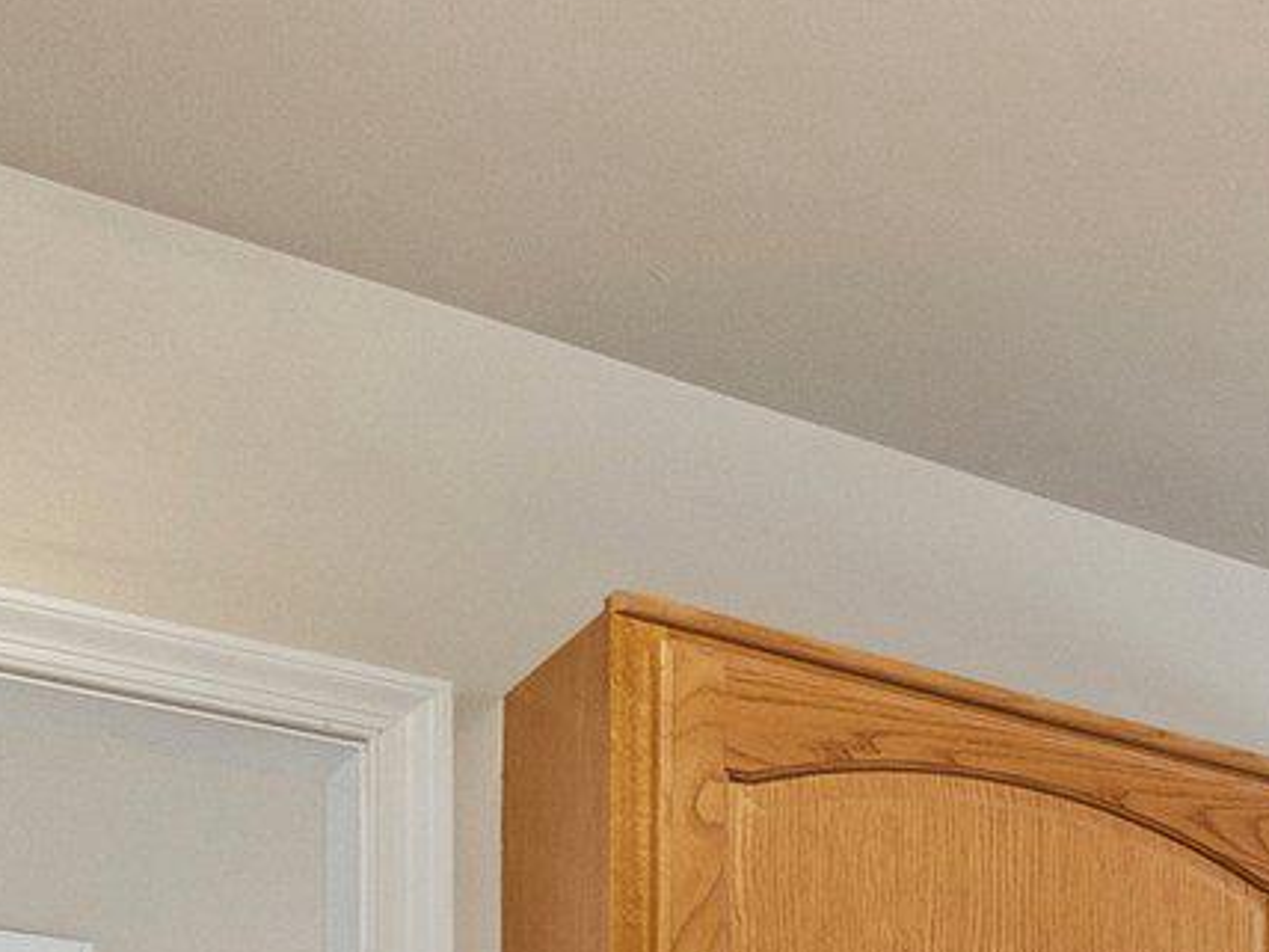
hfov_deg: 21.4
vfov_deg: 17.9
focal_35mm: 69
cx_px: 2117
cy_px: 1600
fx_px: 2529
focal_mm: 10
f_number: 8
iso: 640
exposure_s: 1/3
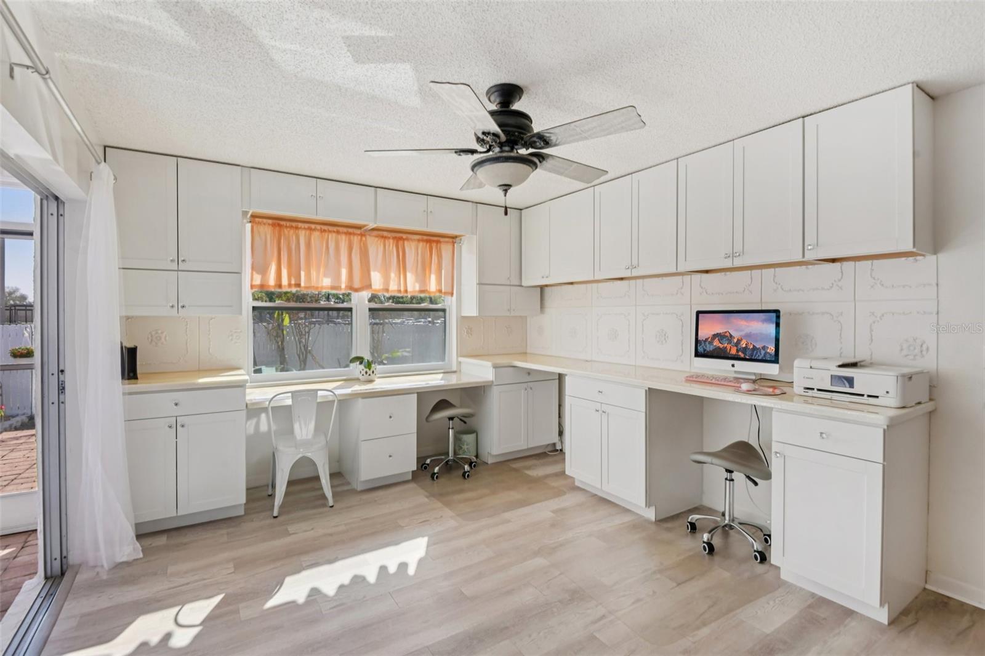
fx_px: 438
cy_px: 328
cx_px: 492
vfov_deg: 73.7
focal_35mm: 16
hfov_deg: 96.7
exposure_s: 1/200
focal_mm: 16
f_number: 8
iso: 400
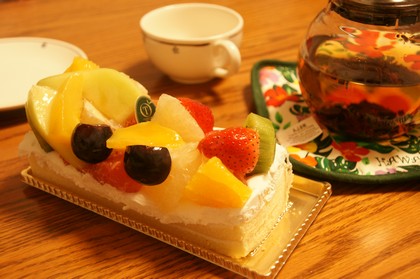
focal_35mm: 45
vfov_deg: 29.8
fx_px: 524
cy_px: 140
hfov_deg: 43.6
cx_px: 210
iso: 800
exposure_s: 1/20
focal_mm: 30
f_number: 4.5
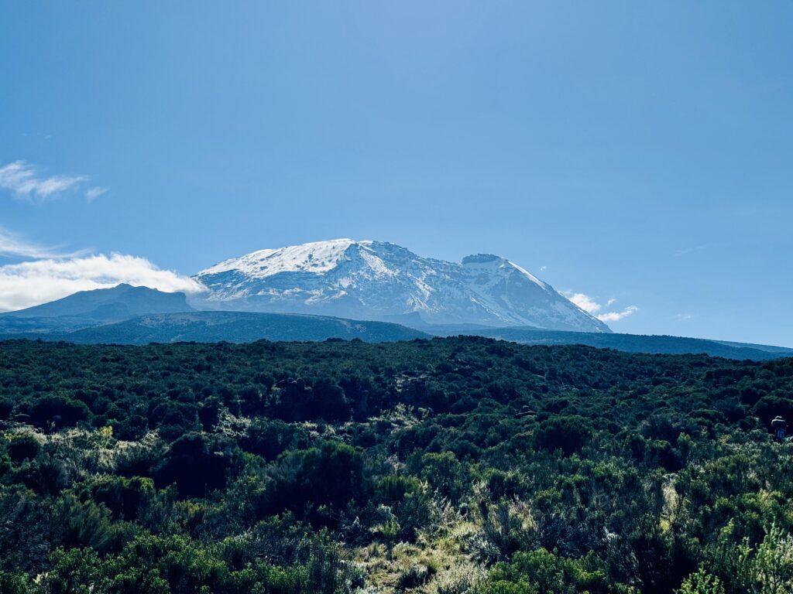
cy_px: 297
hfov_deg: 39.7
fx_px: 1100
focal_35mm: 48
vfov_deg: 30.3
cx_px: 396
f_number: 1.78
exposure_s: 1/10417
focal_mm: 6.86
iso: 80
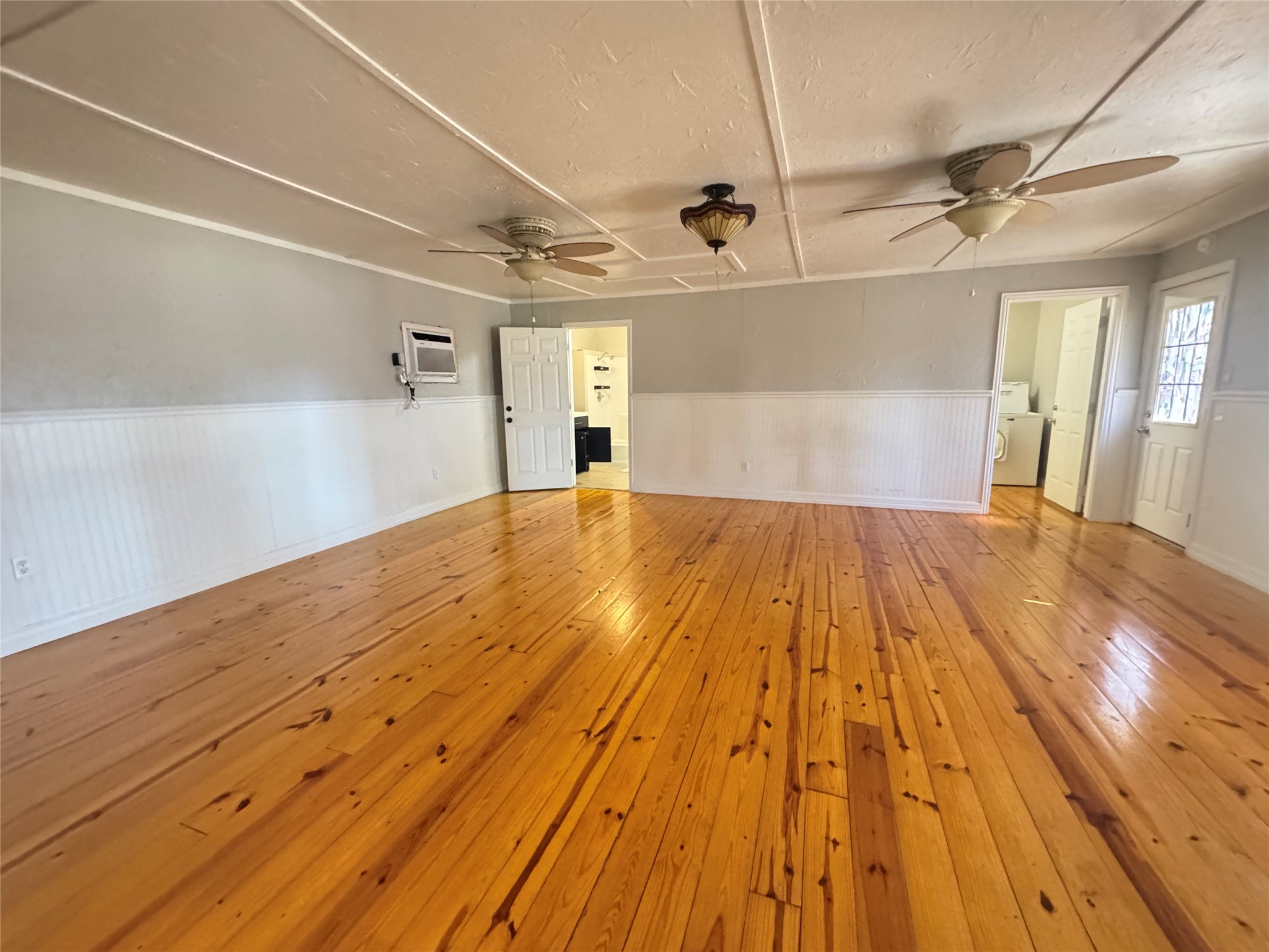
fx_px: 513
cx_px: 634
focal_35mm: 14
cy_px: 476
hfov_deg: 102.1
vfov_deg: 85.7
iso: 1250
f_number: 2.2
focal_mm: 2.22
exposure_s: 1/60
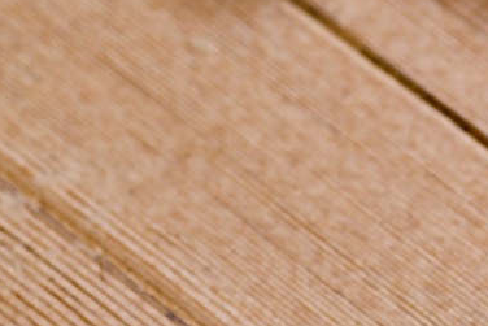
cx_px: 735
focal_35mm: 574
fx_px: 7783
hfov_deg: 3.6
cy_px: 325
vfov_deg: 2.4
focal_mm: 90
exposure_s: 1/45
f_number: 5.6
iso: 200
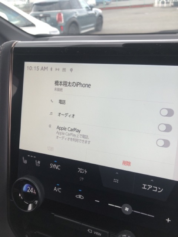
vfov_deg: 63.4
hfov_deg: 49.7
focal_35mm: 28
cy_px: 118
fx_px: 192
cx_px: 89
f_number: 1.8
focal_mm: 3.99
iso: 32
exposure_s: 1/120
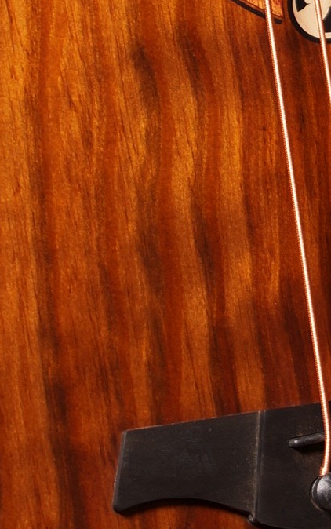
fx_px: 3129
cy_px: 111
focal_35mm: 217
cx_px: 294
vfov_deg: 9.6
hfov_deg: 6.0
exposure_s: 1/8
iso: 100
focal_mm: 35
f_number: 5
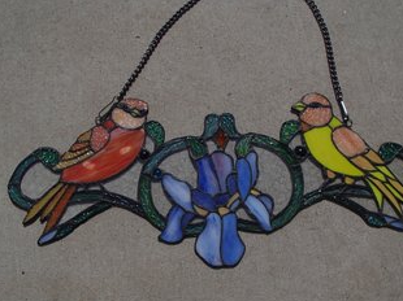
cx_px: 218
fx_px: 361
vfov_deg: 45.3
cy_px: 164
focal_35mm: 31
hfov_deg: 58.3
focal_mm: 5
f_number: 11
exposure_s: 1/250
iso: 100
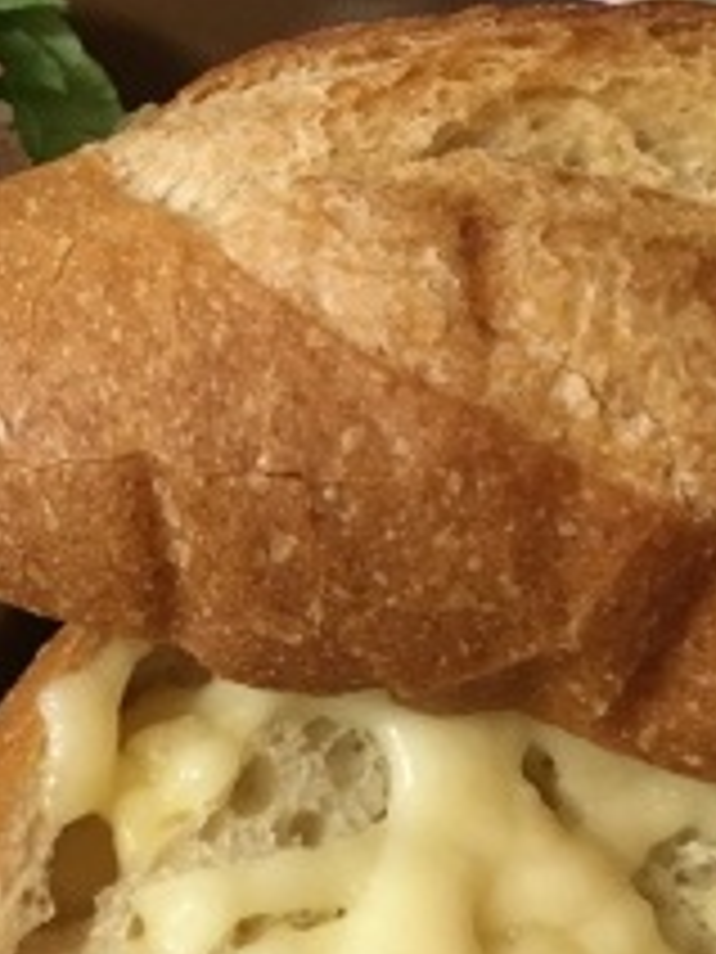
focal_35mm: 82
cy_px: 315
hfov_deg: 16.9
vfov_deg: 23.7
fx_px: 2261
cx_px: -221
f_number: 2.2
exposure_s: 1/30
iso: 200
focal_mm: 4.15
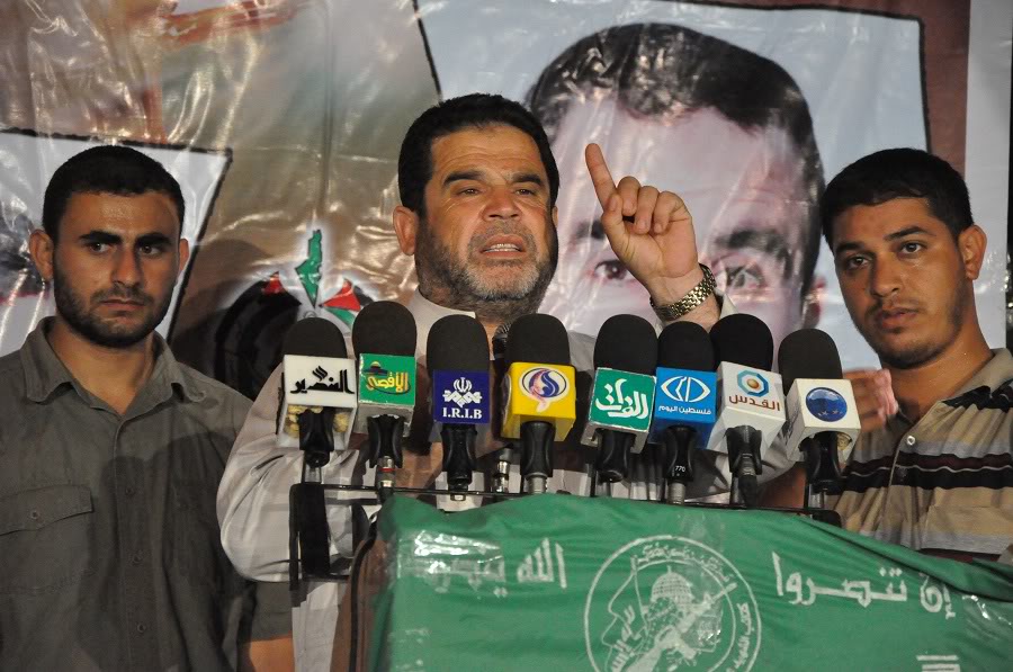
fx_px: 4425
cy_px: 336
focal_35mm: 158
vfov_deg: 8.7
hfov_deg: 13.1
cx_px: 506
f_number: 5.6
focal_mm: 105
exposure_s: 1/125
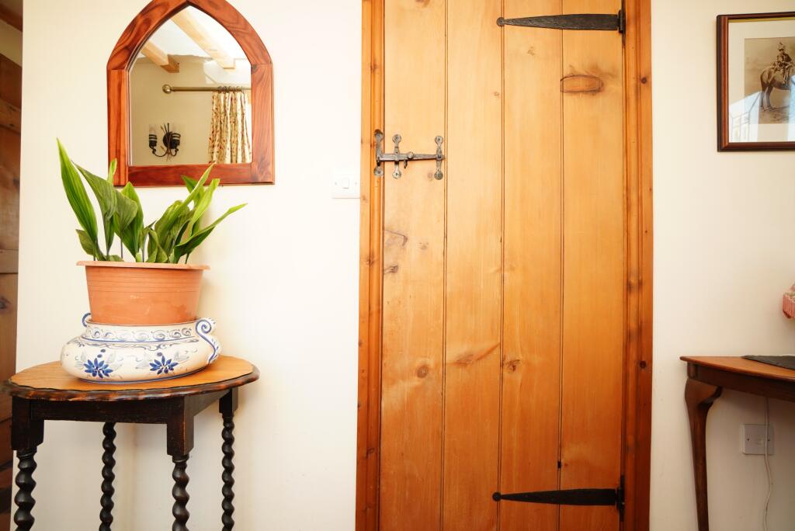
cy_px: 266
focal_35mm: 16
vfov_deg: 72.1
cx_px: 398
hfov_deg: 94.9
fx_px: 365
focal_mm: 11
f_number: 4
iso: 400
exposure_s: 1/100
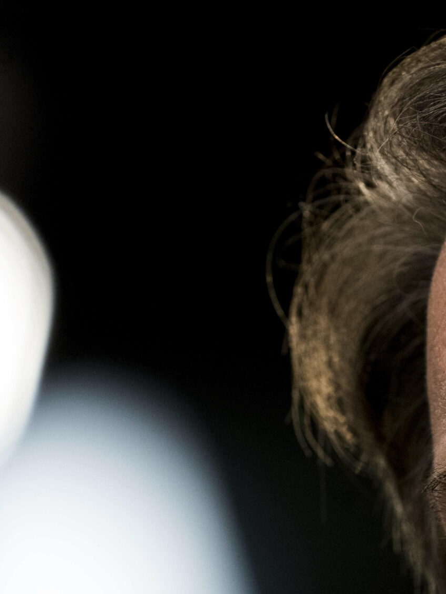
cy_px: 424
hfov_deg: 1.7
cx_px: 396
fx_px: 14997
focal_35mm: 873
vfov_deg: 2.3
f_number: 5.6
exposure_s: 1/320
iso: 3200
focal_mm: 400
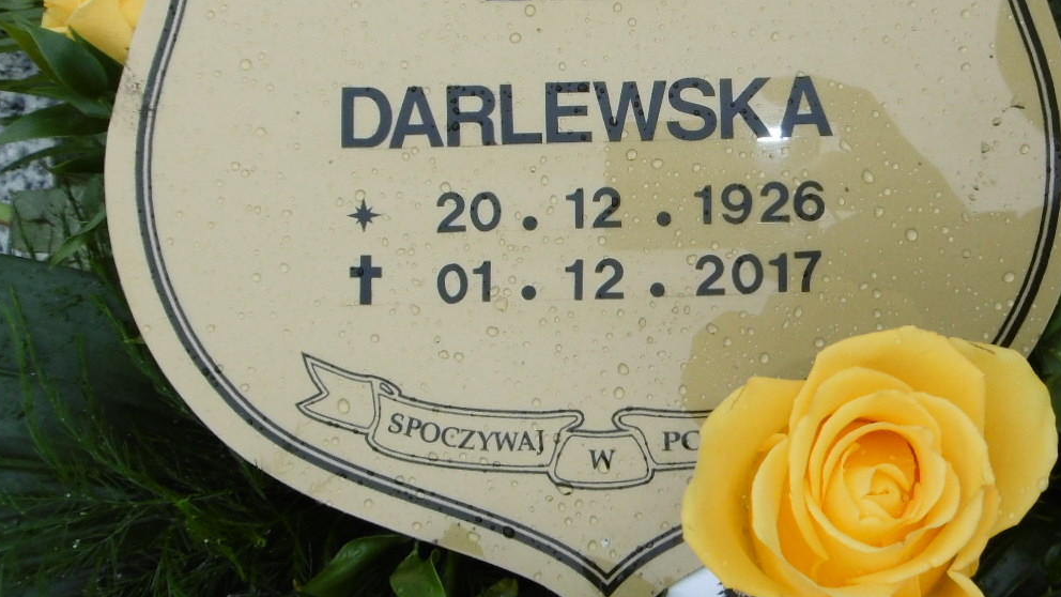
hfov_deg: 38.3
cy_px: 110
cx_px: 655
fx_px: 1519
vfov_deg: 21.9
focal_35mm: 54
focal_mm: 4.3
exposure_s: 1/250
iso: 100
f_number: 3.1
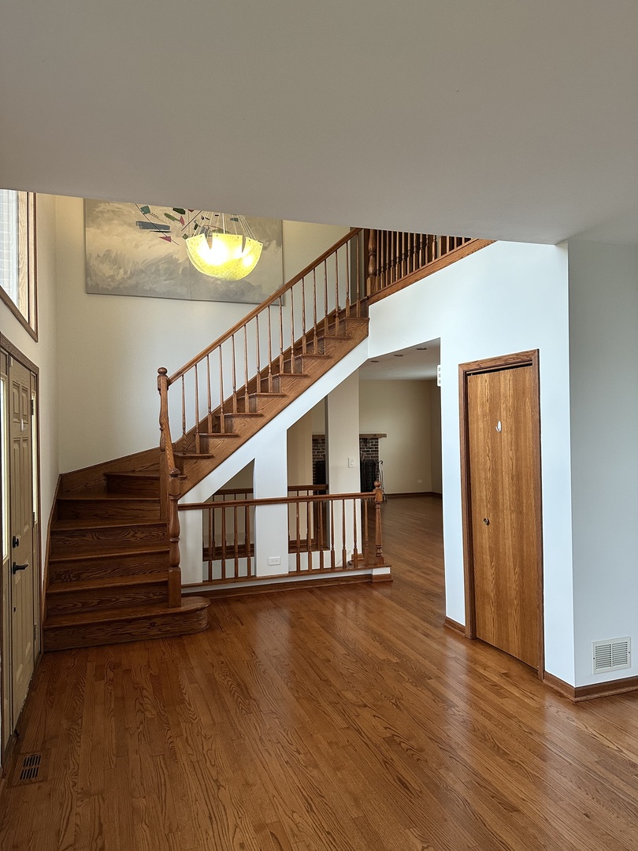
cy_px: 426
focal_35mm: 24
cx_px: 319
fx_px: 590
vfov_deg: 71.6
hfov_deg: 56.8
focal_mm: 6.86
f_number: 1.78
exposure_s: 1/60
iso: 250
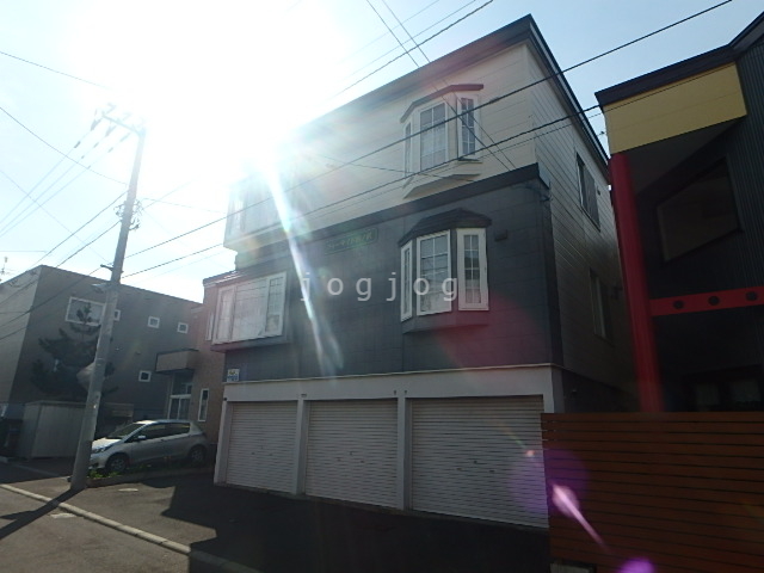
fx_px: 463
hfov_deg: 79.0
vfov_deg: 63.4
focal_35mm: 21
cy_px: 286
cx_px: 382
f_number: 6
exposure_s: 1/800
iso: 125
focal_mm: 3.7
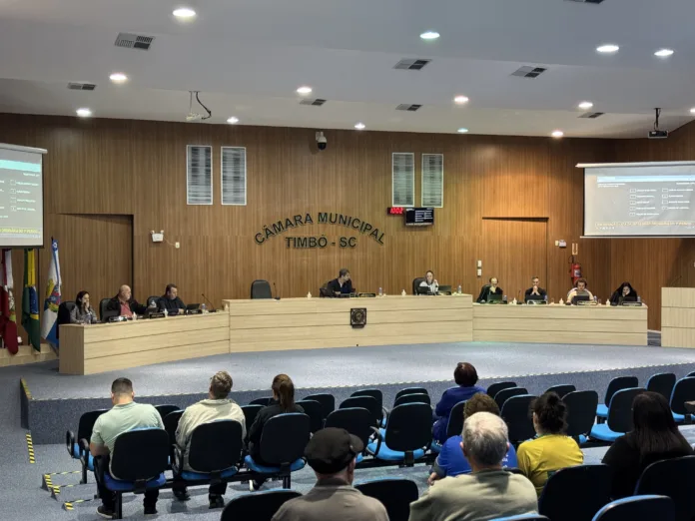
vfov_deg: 30.3
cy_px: 260
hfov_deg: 39.7
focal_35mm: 48
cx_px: 348
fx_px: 964
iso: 200
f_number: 1.78
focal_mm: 6.76
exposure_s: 1/40
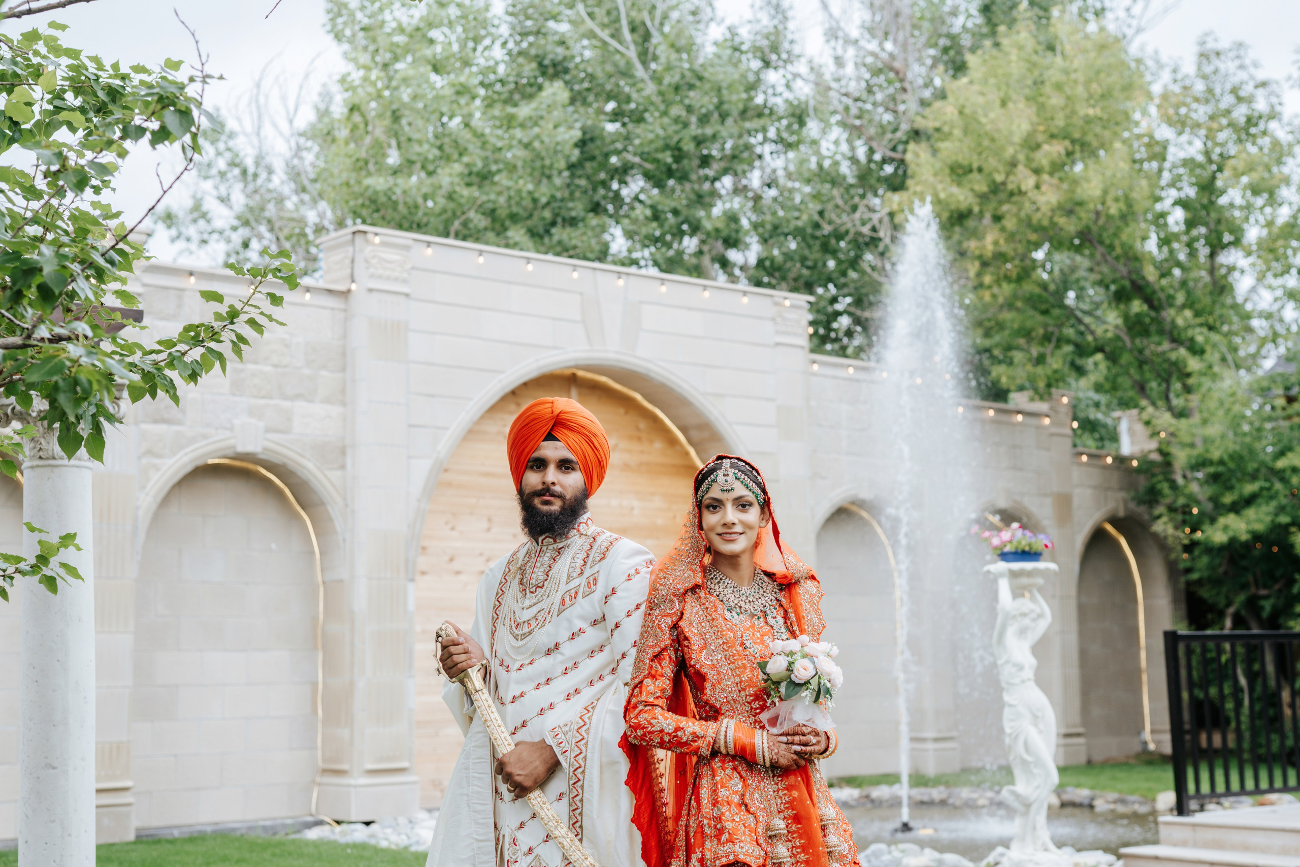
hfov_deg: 39.6
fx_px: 1806
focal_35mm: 50
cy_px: 434
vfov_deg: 27.0
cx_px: 650
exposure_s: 1/400
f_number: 3.2
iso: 100
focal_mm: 50
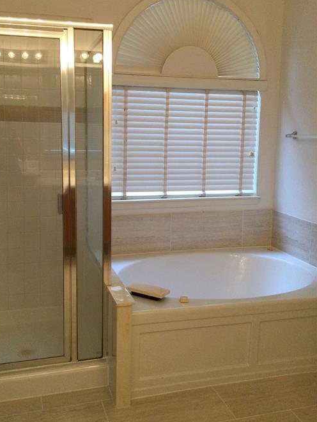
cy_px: 179
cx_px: 134
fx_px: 439
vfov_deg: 51.2
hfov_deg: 39.6
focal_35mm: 36
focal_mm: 3.3
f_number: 2.4
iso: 80
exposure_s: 1/30
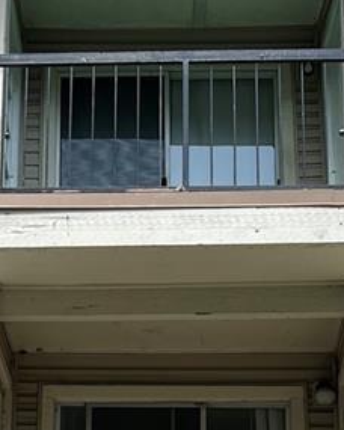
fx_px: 1362
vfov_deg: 17.3
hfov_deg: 14.4
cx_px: 112
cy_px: 490
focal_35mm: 107
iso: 50
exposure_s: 1/2045
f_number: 1.5
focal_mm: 5.7
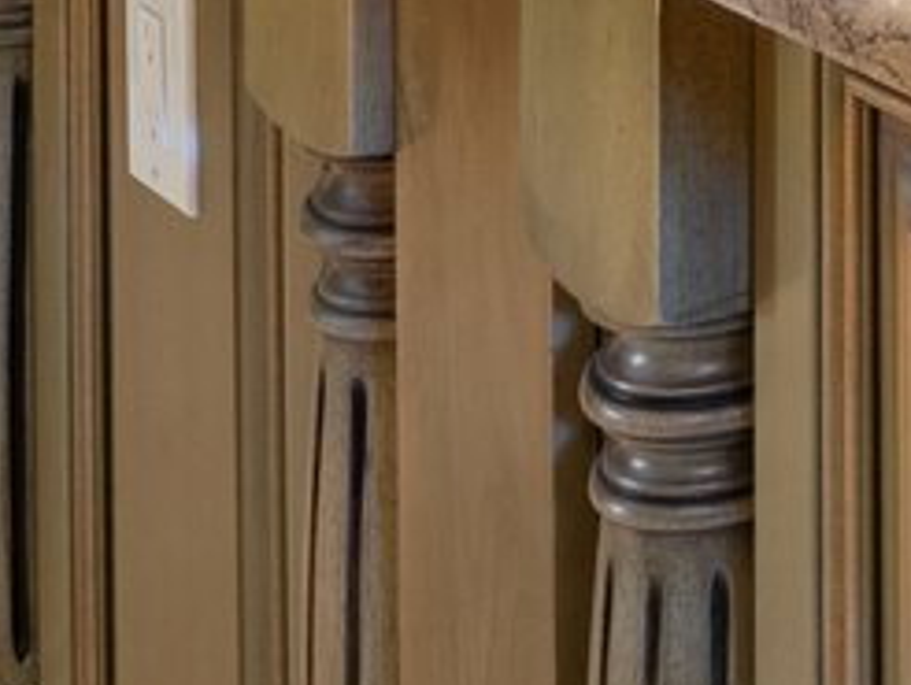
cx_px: 2355
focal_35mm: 112
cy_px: -1298
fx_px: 2950
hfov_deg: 12.5
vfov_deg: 10.2
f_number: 8
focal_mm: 14
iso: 400
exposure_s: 1/5
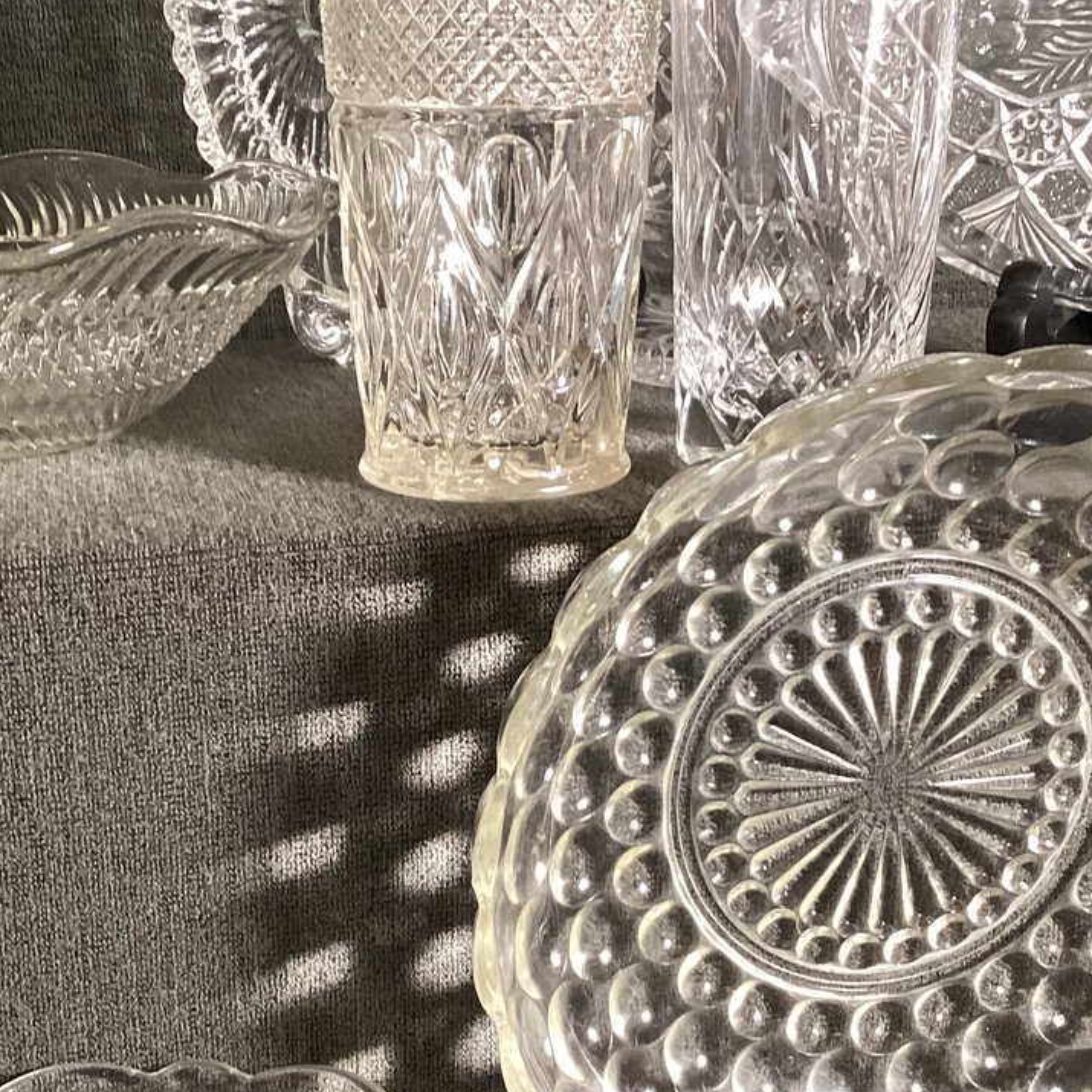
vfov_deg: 29.4
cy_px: 706
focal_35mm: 58
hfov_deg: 29.5
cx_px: 515
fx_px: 2070
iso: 160
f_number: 2.4
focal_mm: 3.3
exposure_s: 1/60
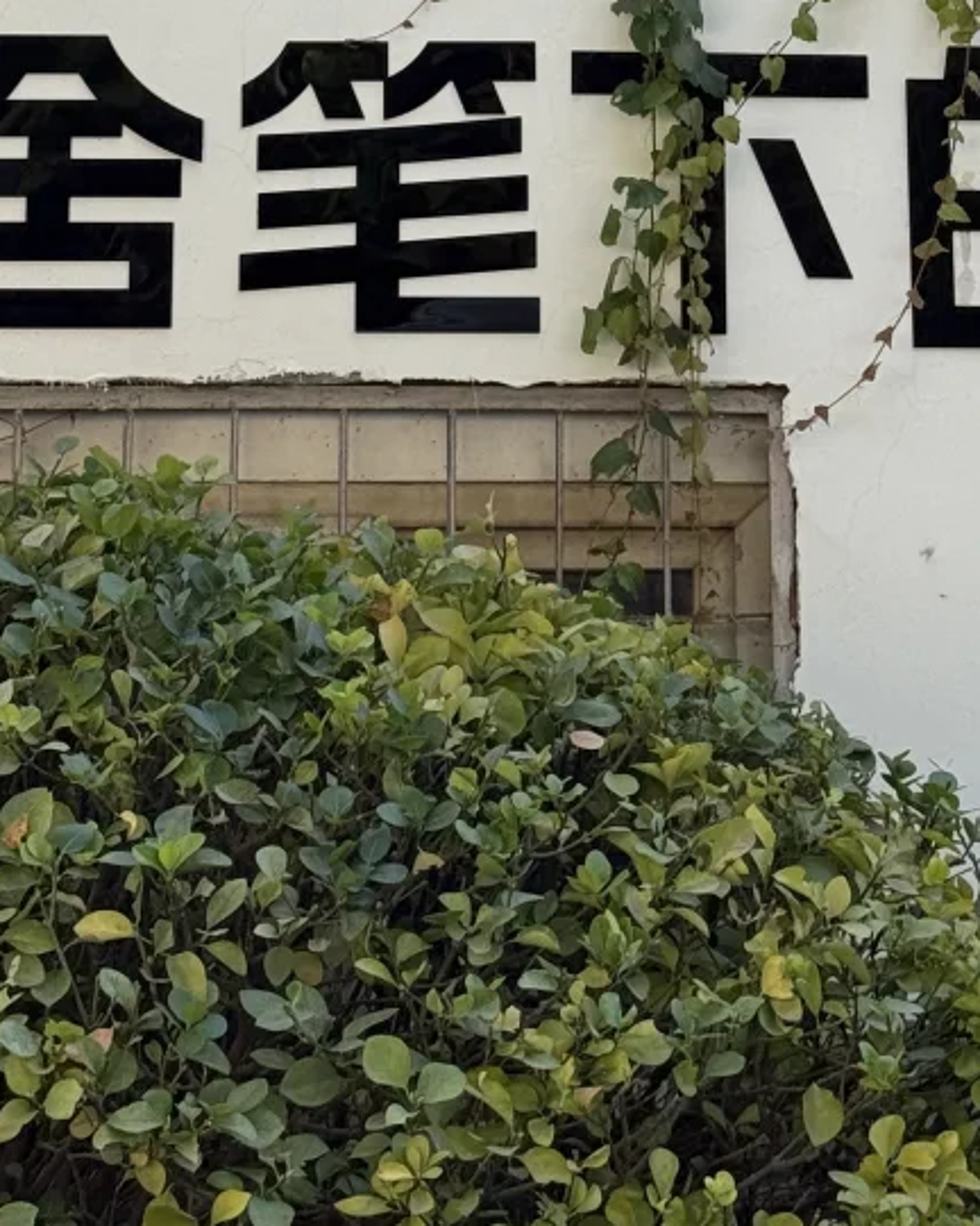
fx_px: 4532
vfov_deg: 14.9
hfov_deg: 12.3
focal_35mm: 125
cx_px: 610
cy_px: -261
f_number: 1.78
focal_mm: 6.76
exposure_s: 1/875
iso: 100
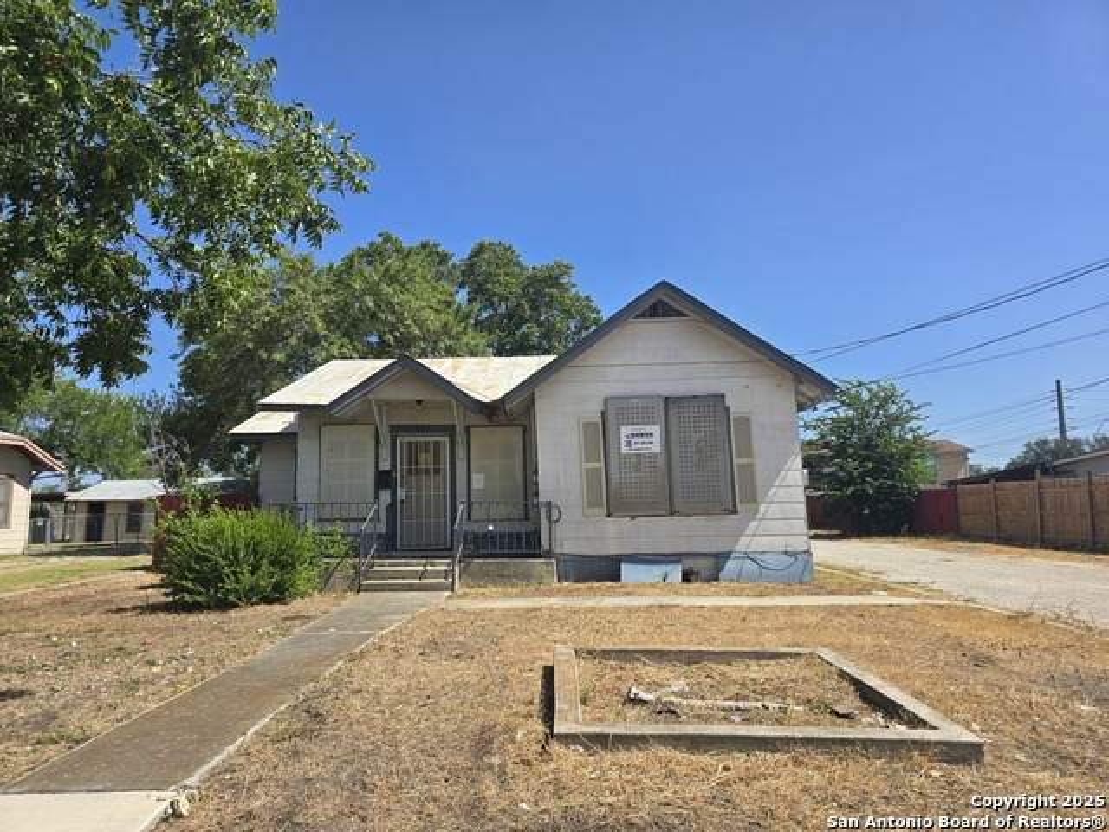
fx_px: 737
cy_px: 416
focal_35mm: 23
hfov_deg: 73.9
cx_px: 554
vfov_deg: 58.9
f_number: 1.7
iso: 12
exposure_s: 1/679
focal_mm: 6.3
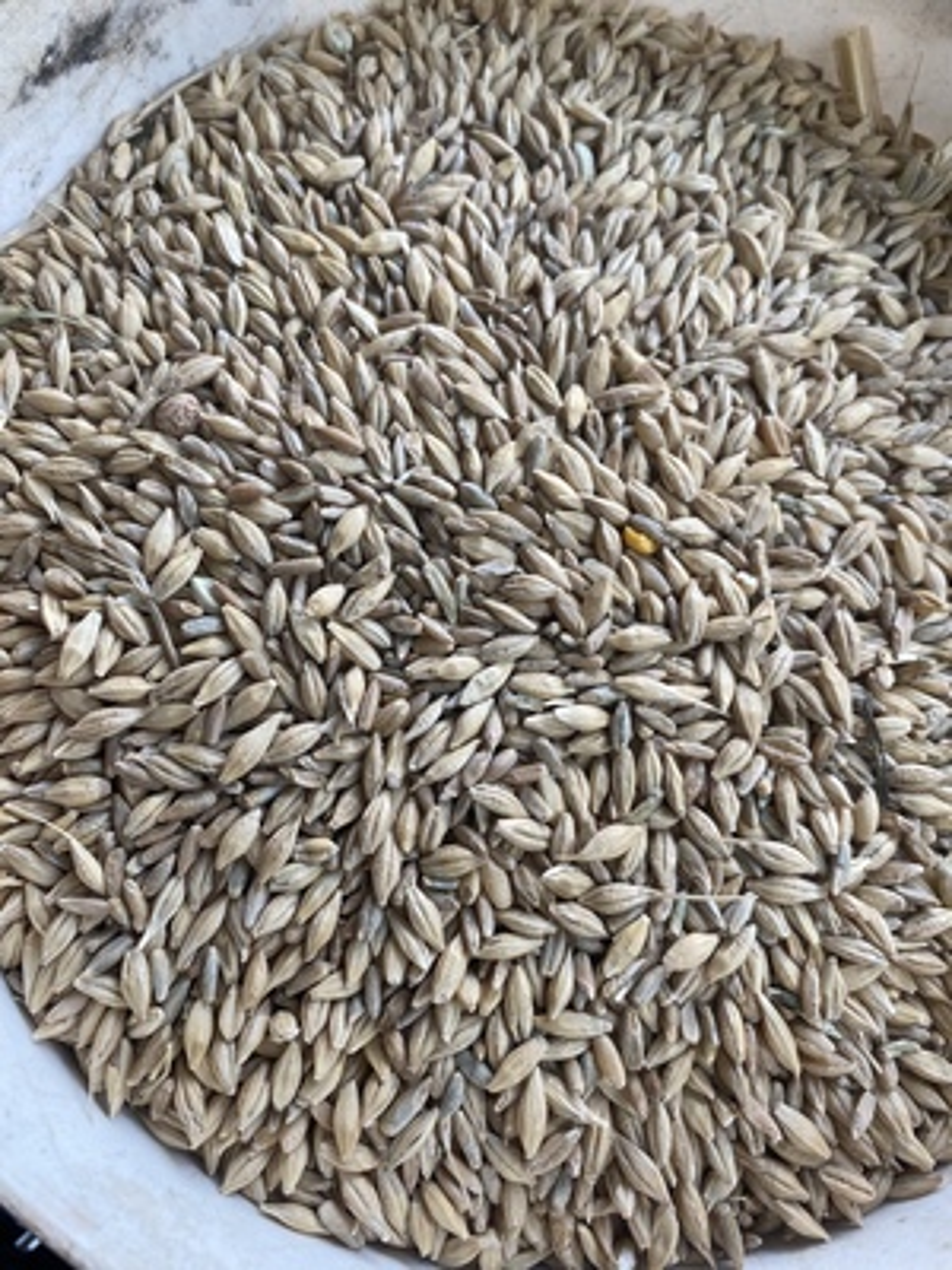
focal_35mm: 26
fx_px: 953
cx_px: 476
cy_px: 635
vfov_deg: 67.3
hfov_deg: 53.1
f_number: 1.8
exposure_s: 1/121
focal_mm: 4.25
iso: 40
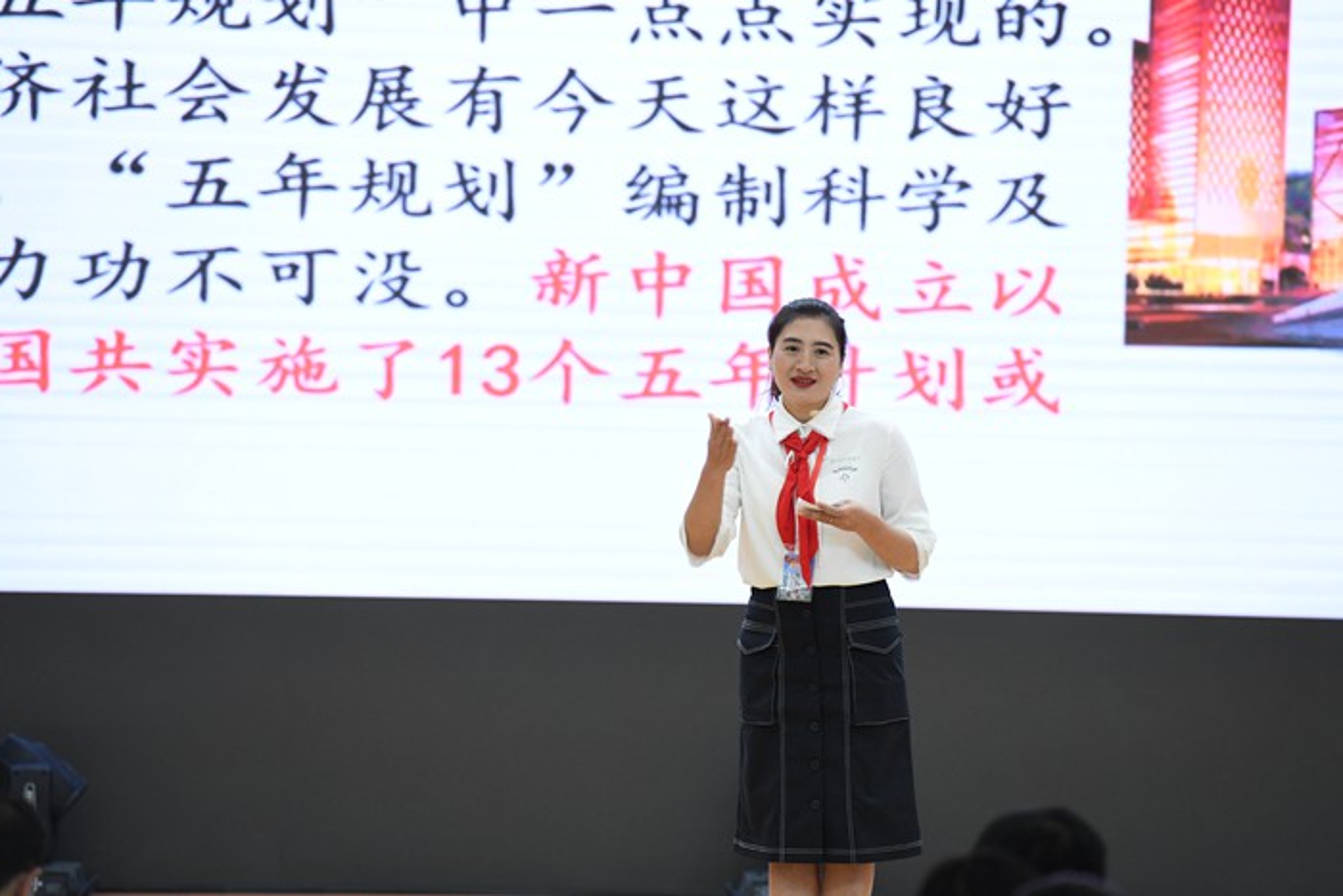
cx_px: 672
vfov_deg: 6.9
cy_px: 448
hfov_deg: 10.3
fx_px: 7462
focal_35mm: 200
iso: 2000
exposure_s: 1/160
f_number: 4
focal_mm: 200
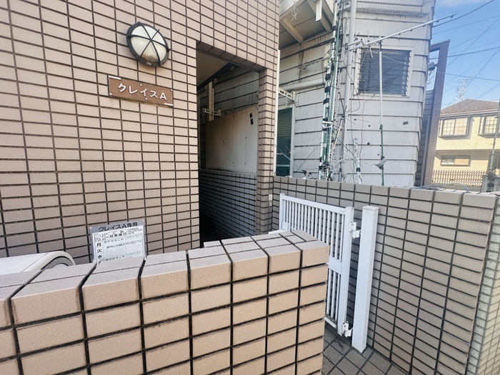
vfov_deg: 85.7
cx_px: 250
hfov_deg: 102.1
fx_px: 202
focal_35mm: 14
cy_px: 188
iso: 40
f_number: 2.2
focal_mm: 2.22
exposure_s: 1/184
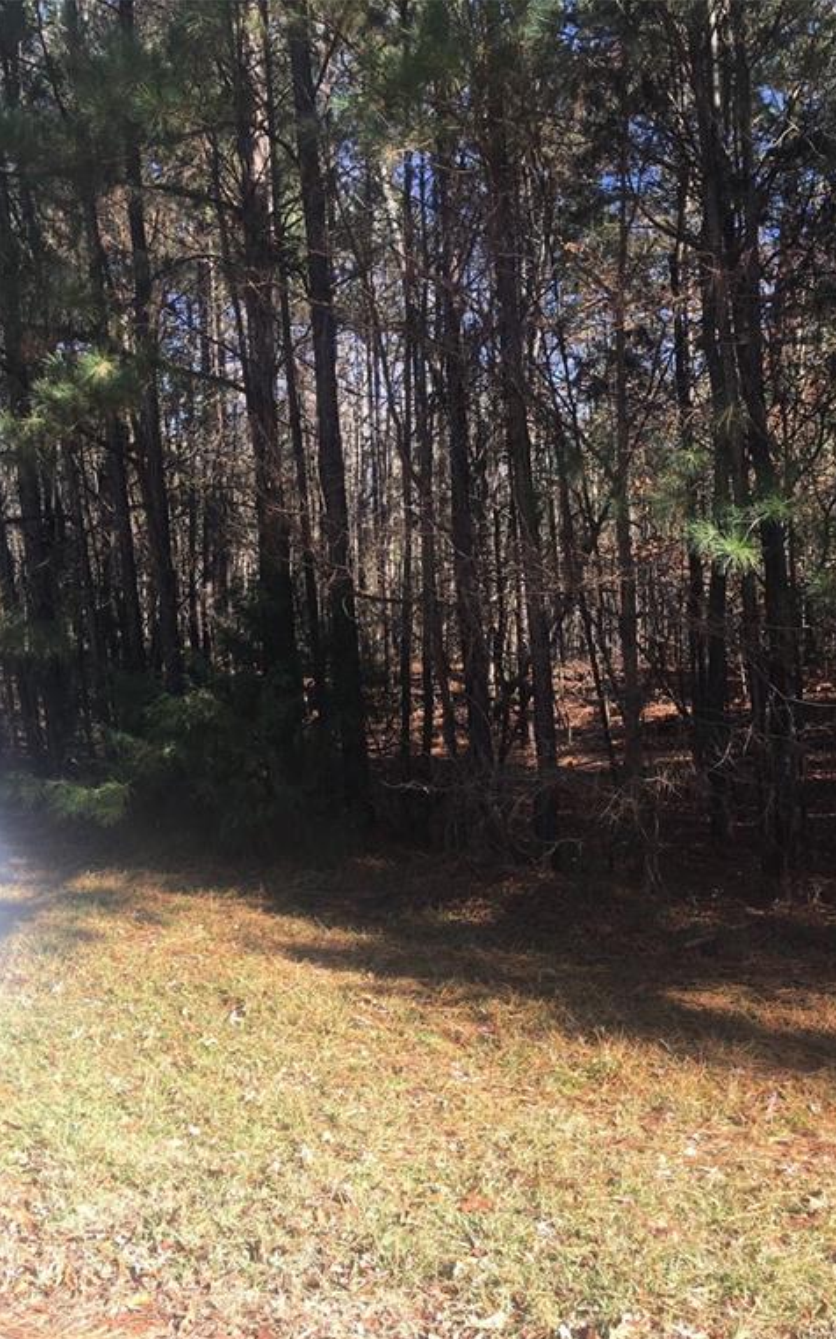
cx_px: 443
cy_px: 673
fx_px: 1130
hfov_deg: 40.6
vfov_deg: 61.2
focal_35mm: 31
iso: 25
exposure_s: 1/239
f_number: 2.2
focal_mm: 4.15
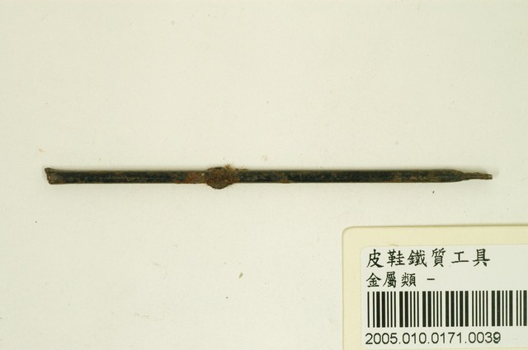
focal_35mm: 90
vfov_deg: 15.1
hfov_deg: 22.6
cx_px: 264
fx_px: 1318
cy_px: 175
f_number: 8
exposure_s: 1/20
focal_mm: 60
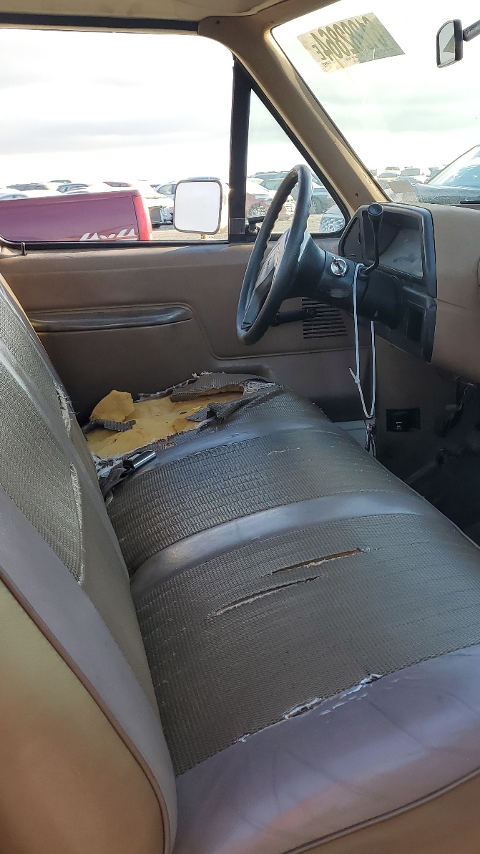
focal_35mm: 38
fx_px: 860
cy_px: 429
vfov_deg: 52.8
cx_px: 383
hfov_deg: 30.4
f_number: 1.5
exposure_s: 1/385
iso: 50
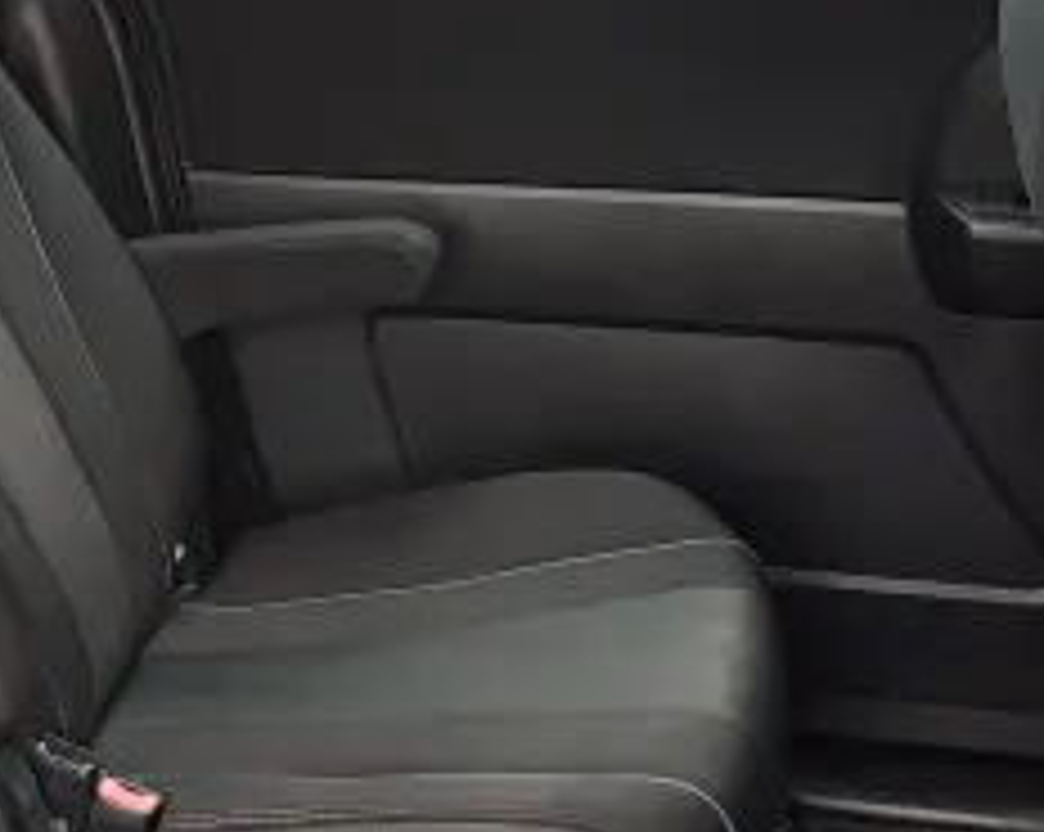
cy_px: 845
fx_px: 1913
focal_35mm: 62
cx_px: 180
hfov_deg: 29.7
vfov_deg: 23.4
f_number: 1.8
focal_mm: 5.56
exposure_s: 1/50
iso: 328
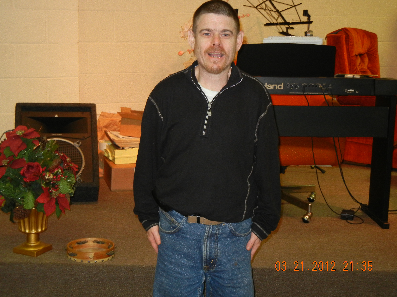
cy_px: 148
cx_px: 198
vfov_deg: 24.8
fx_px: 677
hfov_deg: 32.7
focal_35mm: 59
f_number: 4
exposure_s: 1/30
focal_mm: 10.6
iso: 461
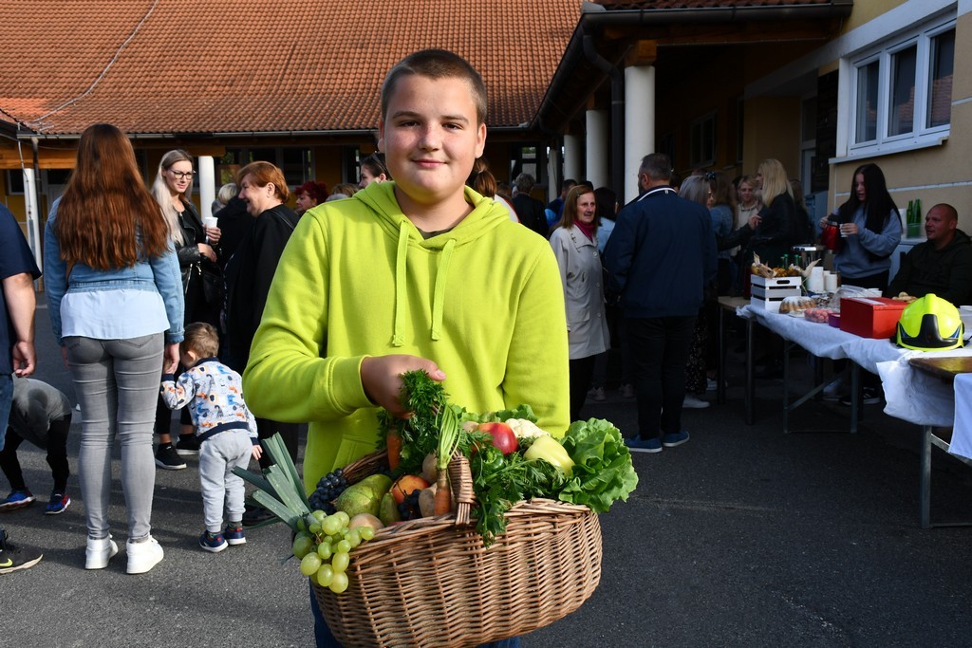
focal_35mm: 36
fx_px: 972
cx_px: 486
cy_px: 324
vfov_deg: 36.9
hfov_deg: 53.1
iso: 200
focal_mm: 24
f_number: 8
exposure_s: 1/250
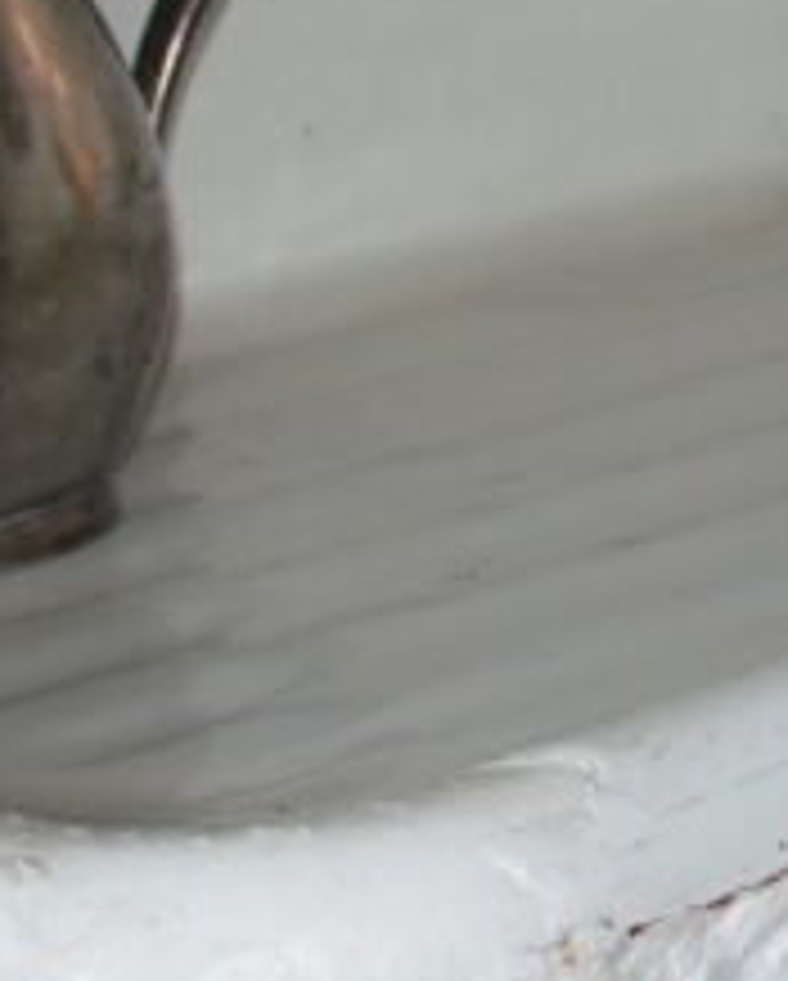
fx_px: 6726
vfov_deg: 8.3
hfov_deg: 6.2
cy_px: 29
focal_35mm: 231
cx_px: 2220
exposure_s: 1/60
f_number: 3.2
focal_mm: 35
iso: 800
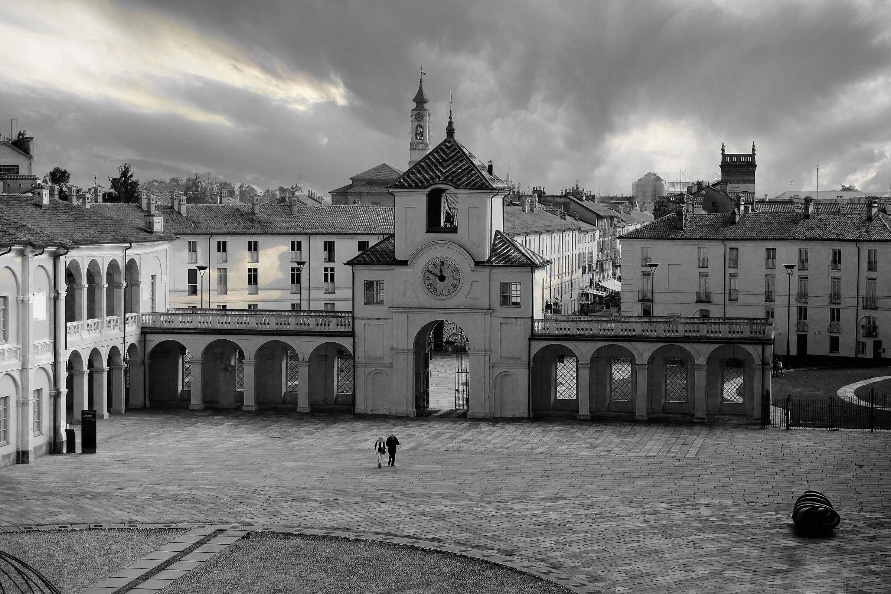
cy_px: 297
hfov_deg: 27.0
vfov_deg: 18.2
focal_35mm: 75
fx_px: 1856
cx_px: 446
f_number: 6.4
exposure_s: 1/1000
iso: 800
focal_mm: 50
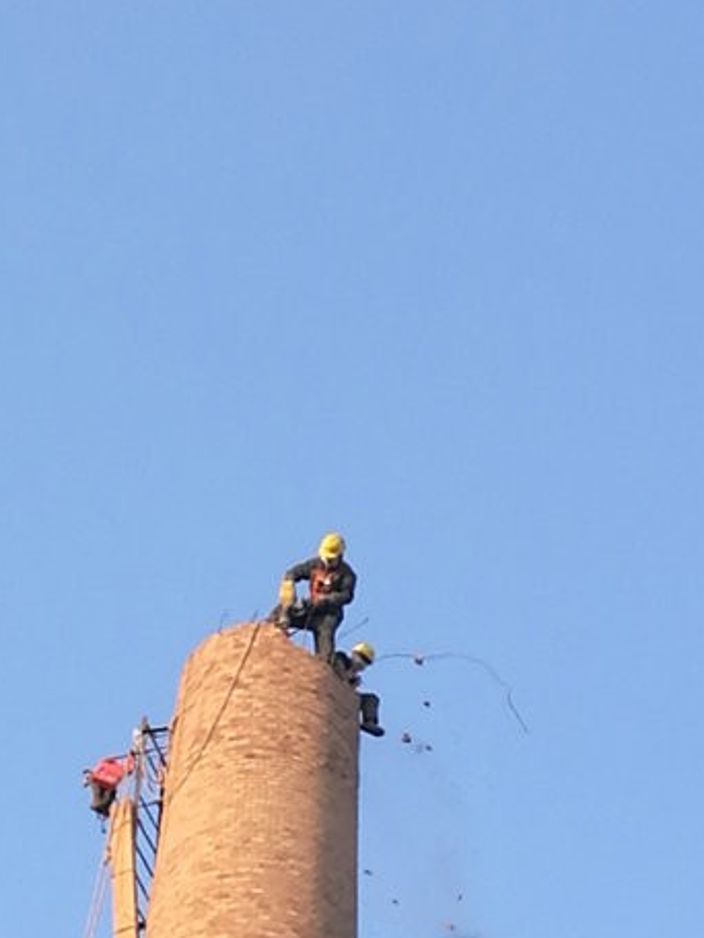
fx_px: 5098
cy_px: 732
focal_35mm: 188
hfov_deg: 7.9
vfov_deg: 10.5
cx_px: 306
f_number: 2.2
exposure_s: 1/266
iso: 50
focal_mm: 4.5
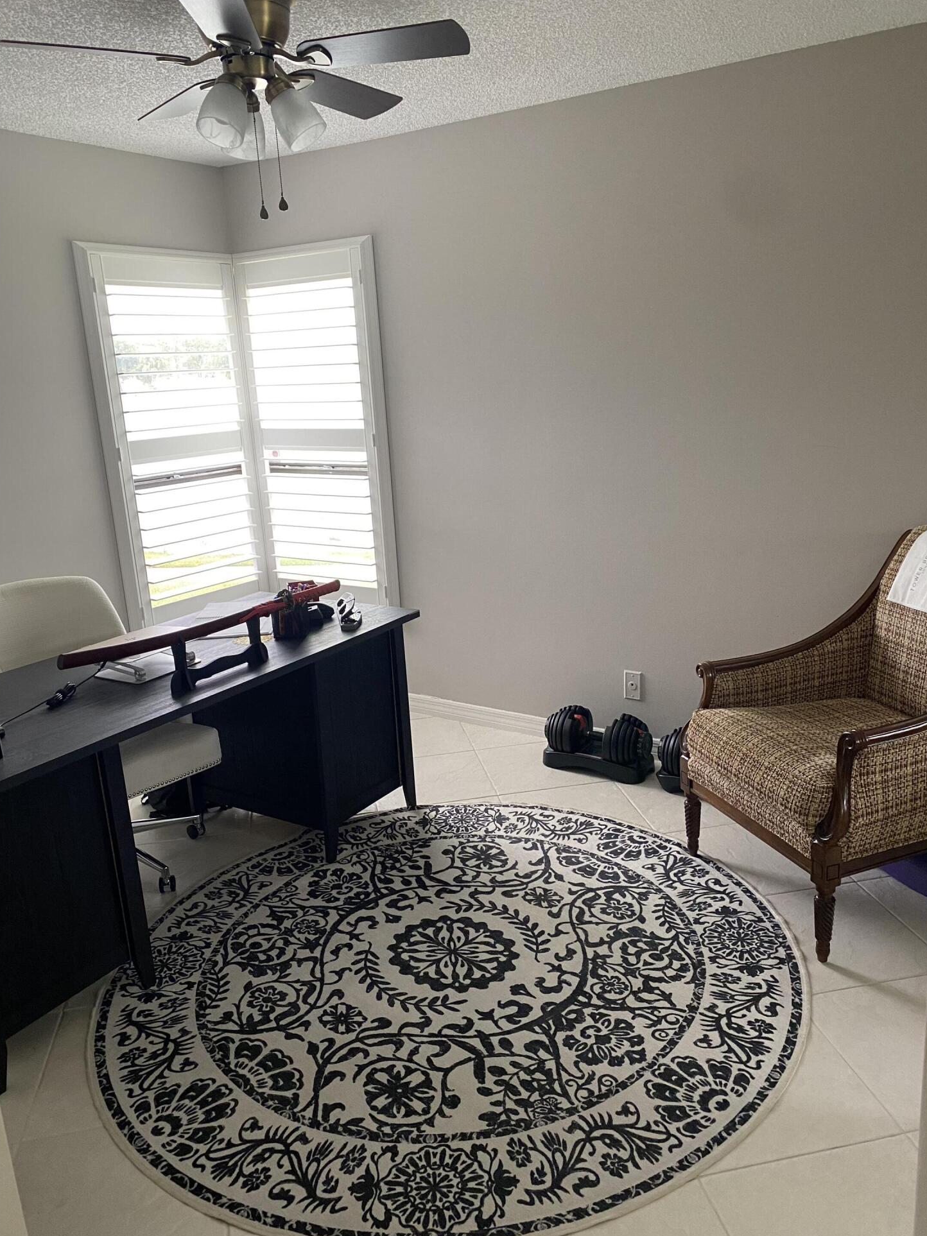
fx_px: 964
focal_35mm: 27
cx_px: 472
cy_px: 618
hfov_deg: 51.3
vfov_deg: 65.3
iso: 250
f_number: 1.8
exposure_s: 1/60
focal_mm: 4.25
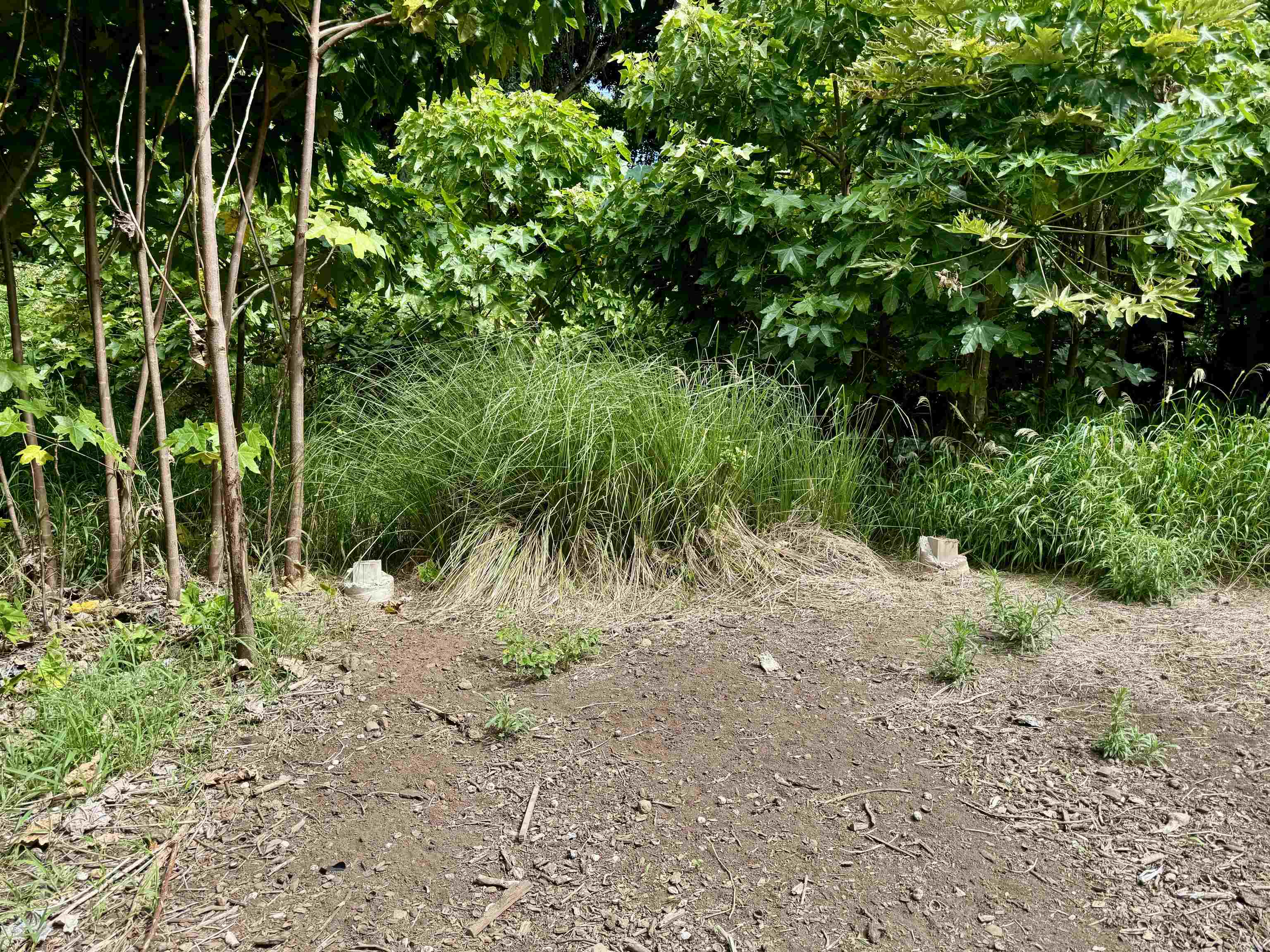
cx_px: 635
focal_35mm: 24
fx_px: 881
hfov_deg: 71.6
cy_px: 476
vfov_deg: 56.8
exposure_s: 1/900
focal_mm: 6.76
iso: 80
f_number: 1.78
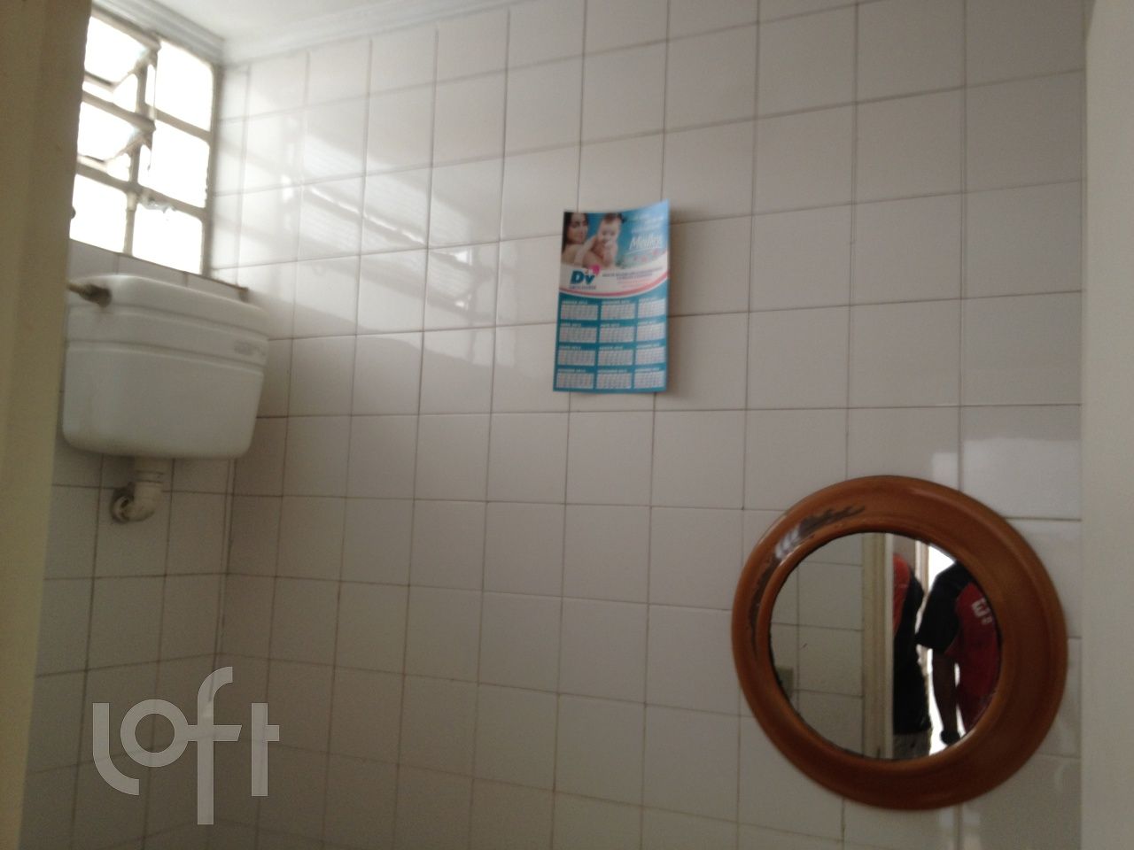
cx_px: 567
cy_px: 425
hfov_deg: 52.6
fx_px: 1147
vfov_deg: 40.7
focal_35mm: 35
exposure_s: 1/30
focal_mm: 4.28
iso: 64
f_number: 2.4
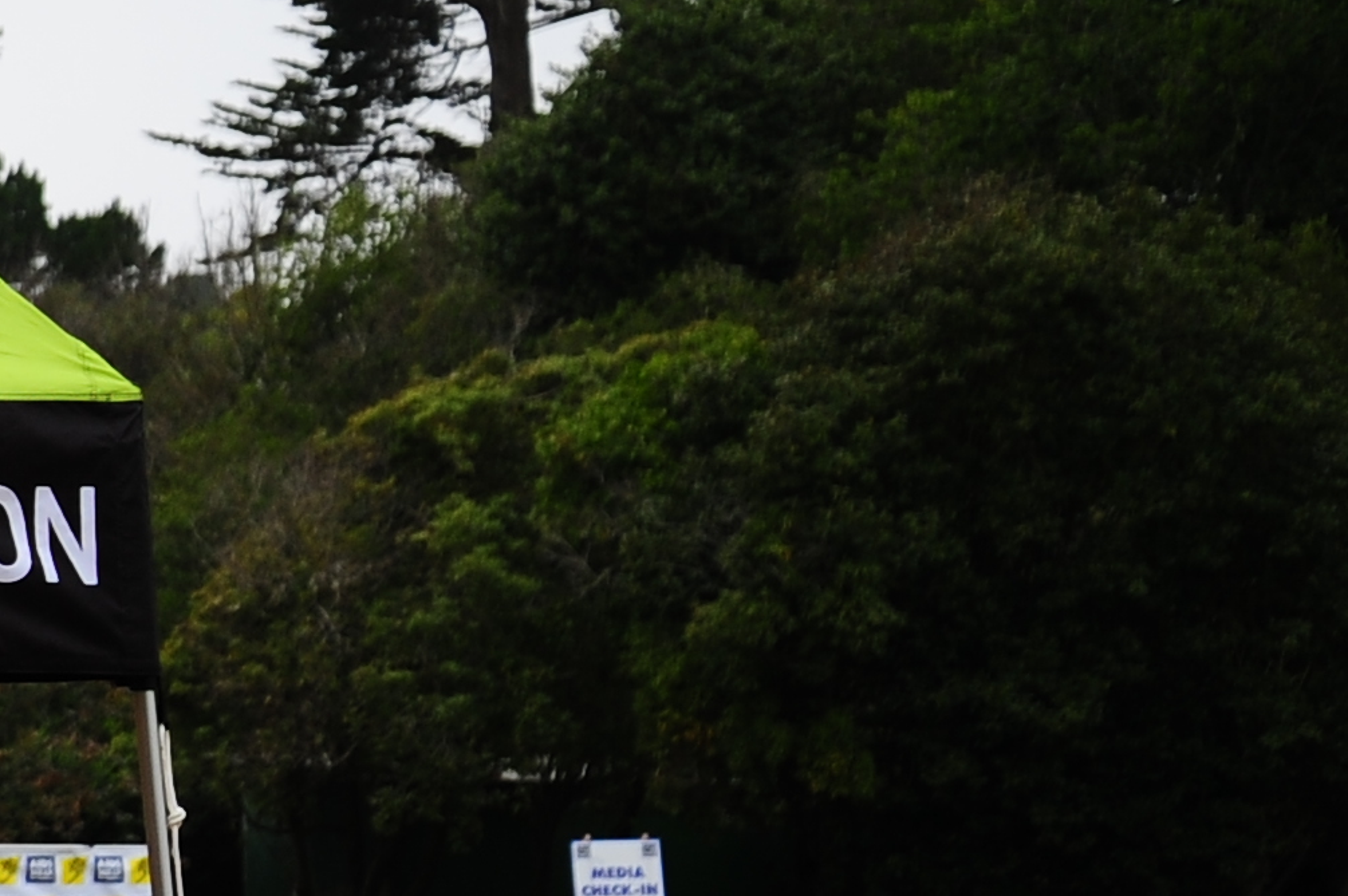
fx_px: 8867
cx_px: -1474
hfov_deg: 8.2
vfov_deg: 5.8
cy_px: 233
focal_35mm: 237
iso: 400
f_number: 4.2
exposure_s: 1/500
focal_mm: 56
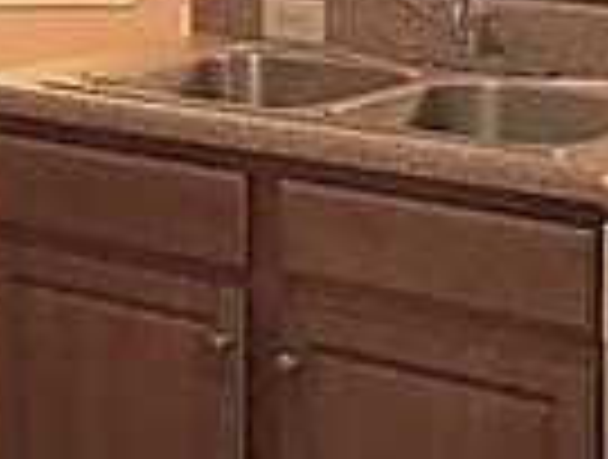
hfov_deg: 14.0
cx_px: -108
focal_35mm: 137
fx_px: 2413
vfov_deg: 10.6
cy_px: -144
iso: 40
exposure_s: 1/15
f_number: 2.2
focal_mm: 4.15
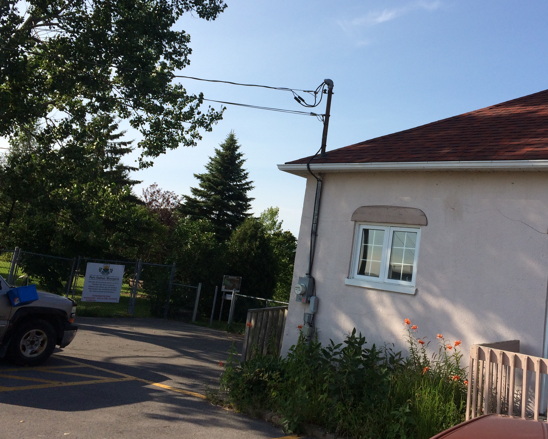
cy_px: 176
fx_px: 600
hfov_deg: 48.6
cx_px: 342
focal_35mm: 37
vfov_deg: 40.0
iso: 32
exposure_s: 1/1953
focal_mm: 4.15
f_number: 2.2
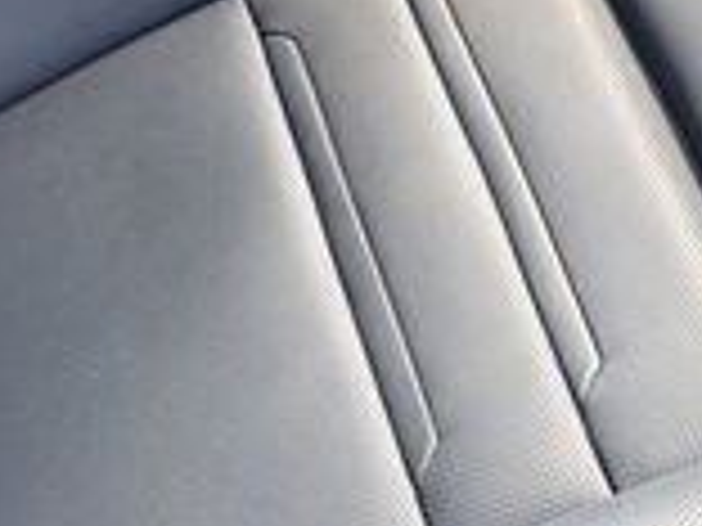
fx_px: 2596
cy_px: -409
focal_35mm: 128
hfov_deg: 15.3
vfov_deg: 10.9
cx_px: 603
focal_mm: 5.96
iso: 100
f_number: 1.6
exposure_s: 1/121
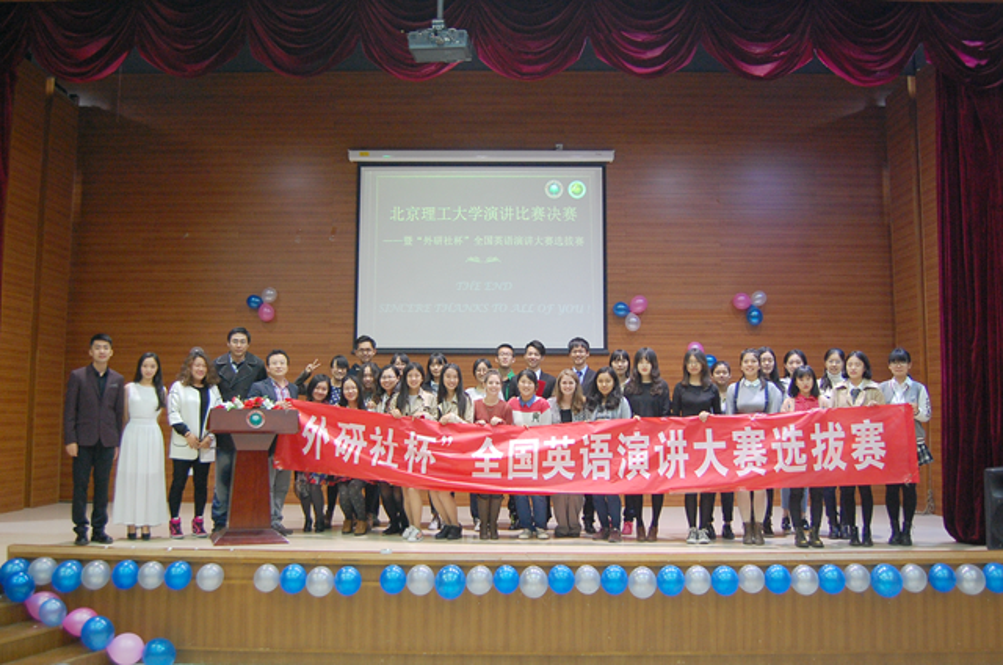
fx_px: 834
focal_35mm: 30
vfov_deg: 43.4
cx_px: 502
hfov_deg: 62.0
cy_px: 332
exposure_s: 1/40
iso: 800
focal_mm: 20
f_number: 3.8
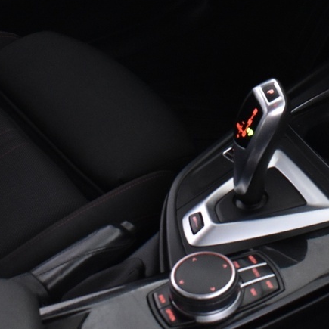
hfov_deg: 17.4
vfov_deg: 17.0
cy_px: -14
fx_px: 1071
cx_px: 215
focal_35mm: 100
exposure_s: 1/8
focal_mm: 21
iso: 1250
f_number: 5.6
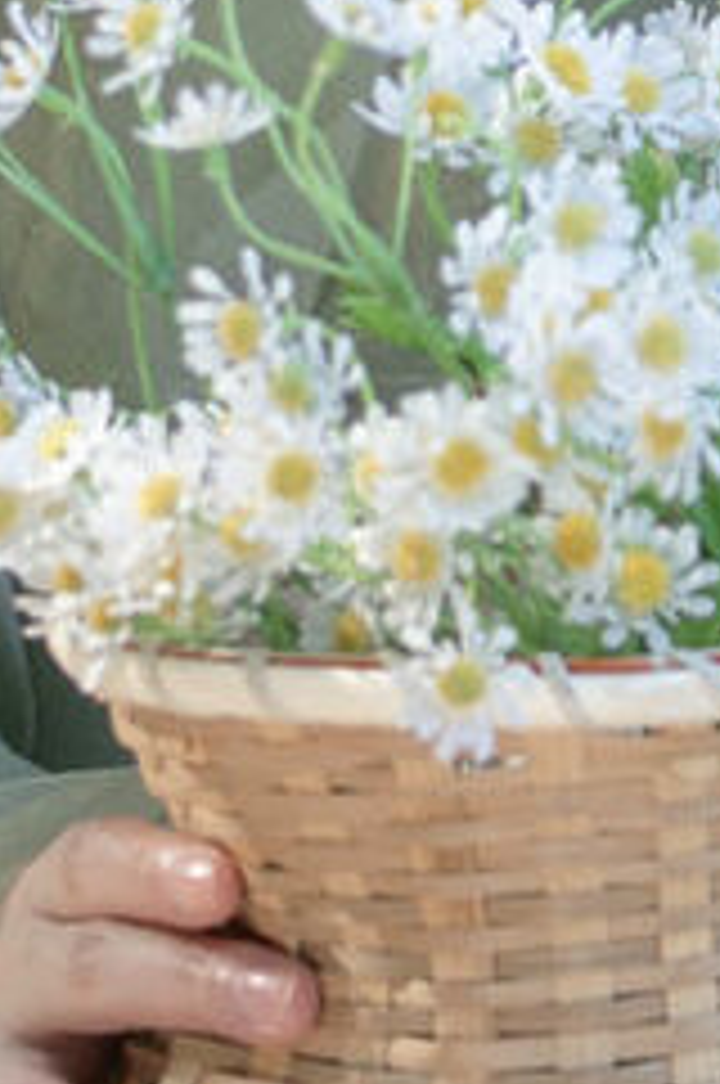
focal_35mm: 779
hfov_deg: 1.8
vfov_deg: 2.6
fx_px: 23436
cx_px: 1530
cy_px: -1347
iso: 125
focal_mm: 120
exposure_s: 1/200
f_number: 2.8
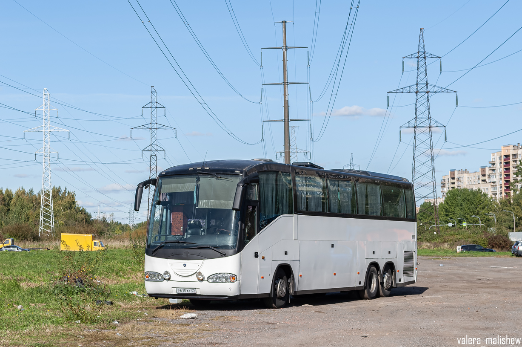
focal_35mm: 82
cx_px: 261
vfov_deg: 16.5
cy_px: 174
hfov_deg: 24.7
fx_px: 1194
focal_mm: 55
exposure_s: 1/640
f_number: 11
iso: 320
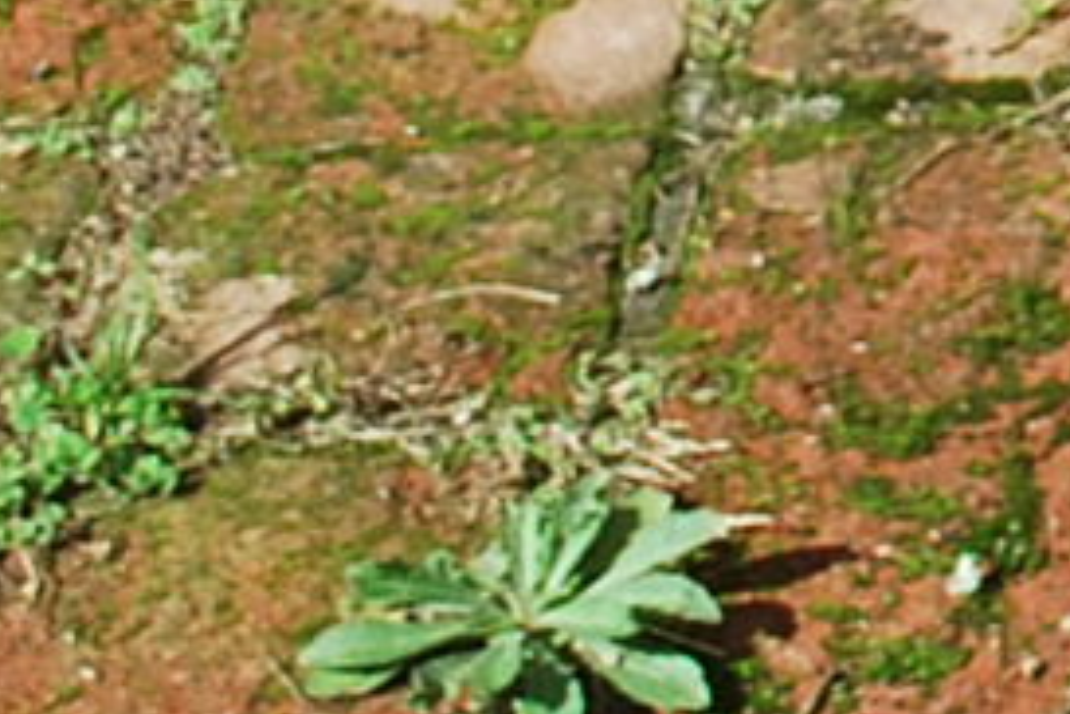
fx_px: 10134
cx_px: 3386
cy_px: -1259
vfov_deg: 3.9
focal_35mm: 341
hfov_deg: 5.6
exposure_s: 1/160
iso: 100
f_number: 6.3
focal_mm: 32
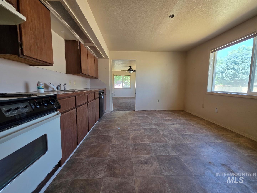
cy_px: 96
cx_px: 128
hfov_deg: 106.2
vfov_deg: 89.9
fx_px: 97
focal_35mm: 13
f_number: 1.9
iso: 160
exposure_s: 1/120
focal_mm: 2.2
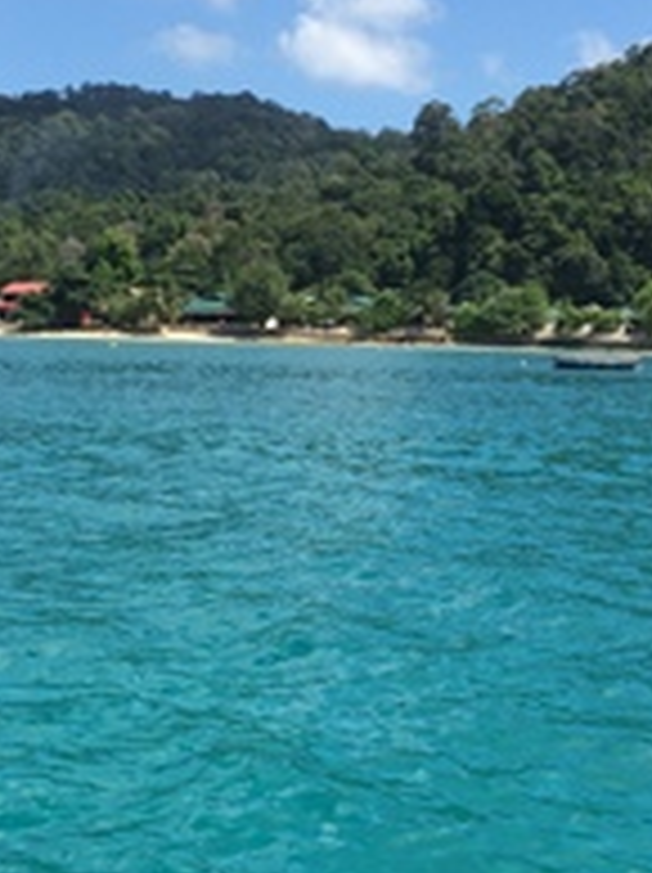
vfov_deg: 31.0
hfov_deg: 23.5
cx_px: 216
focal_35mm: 62
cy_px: 302
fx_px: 1560
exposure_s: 1/2283
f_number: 2.2
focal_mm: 4.12
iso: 40
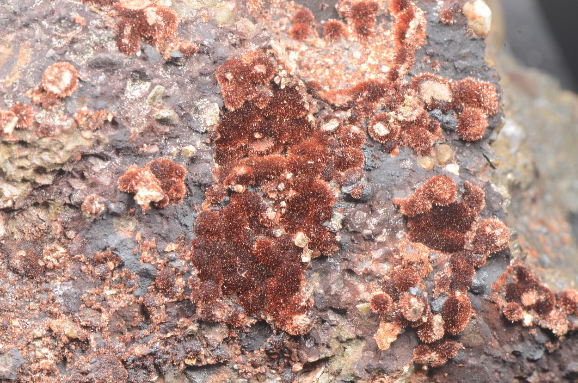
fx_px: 2524
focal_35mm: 158
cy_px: 192
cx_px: 289
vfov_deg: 8.7
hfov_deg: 13.1
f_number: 22
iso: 100
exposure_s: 1
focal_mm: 105
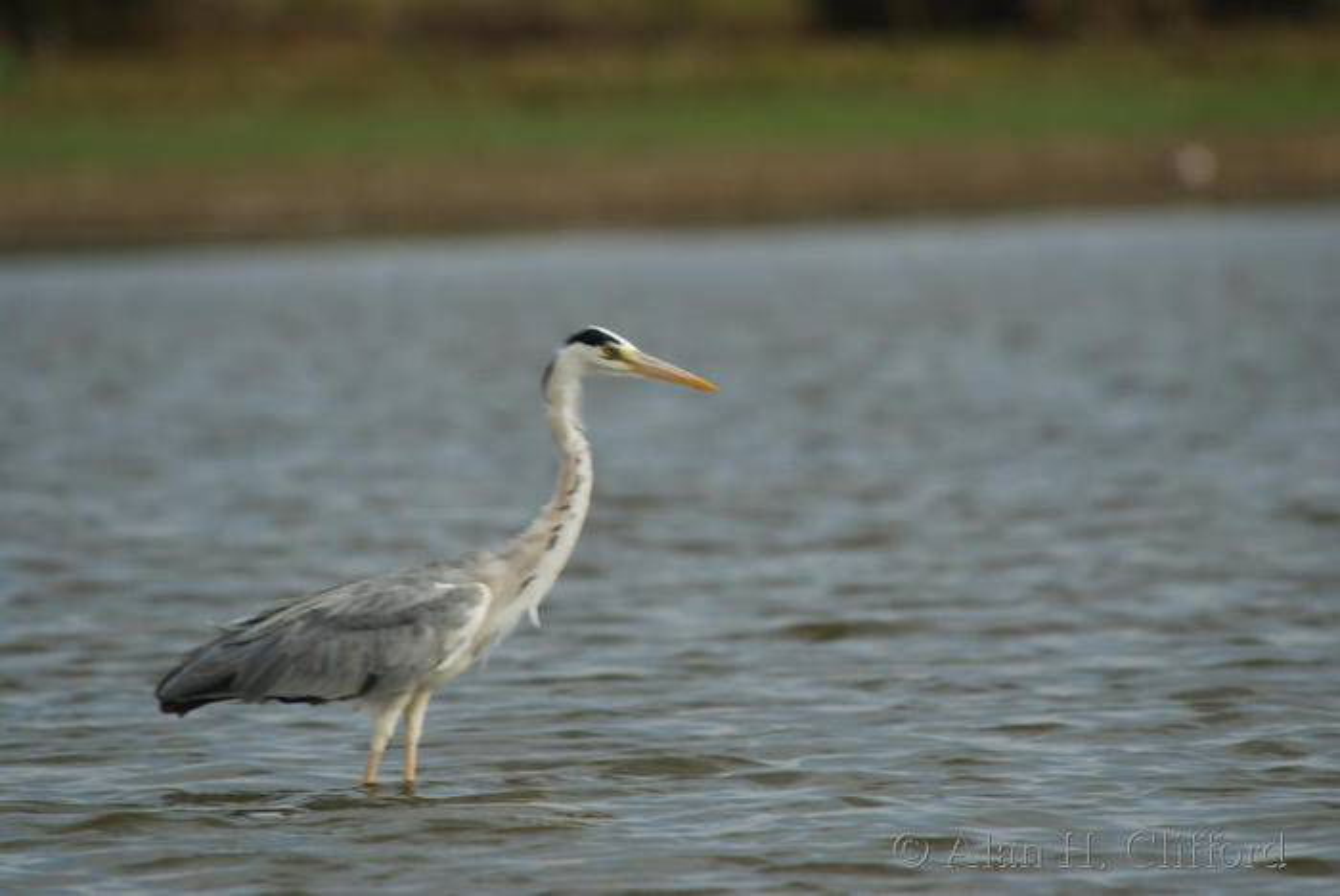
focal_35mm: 555
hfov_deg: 3.7
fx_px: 20675
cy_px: 448
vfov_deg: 2.5
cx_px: 670
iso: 100
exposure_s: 1/400
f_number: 5.6
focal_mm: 370
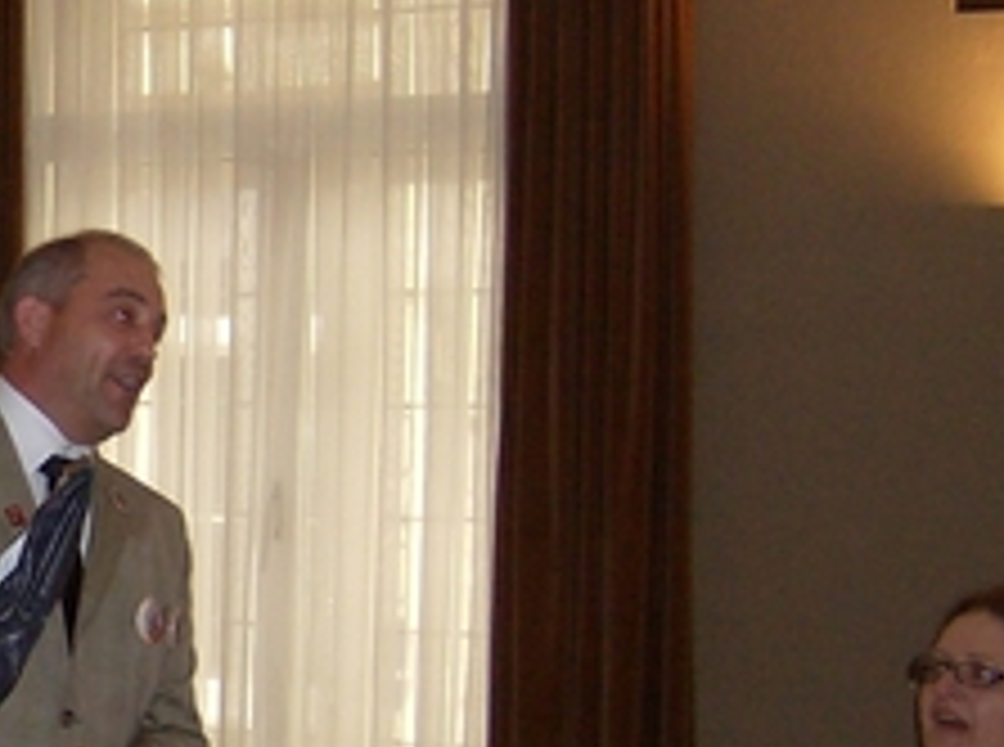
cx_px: -189
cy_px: 434
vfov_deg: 15.2
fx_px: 2806
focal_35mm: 97
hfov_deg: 19.2
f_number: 2.8
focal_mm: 6
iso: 200
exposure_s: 1/60
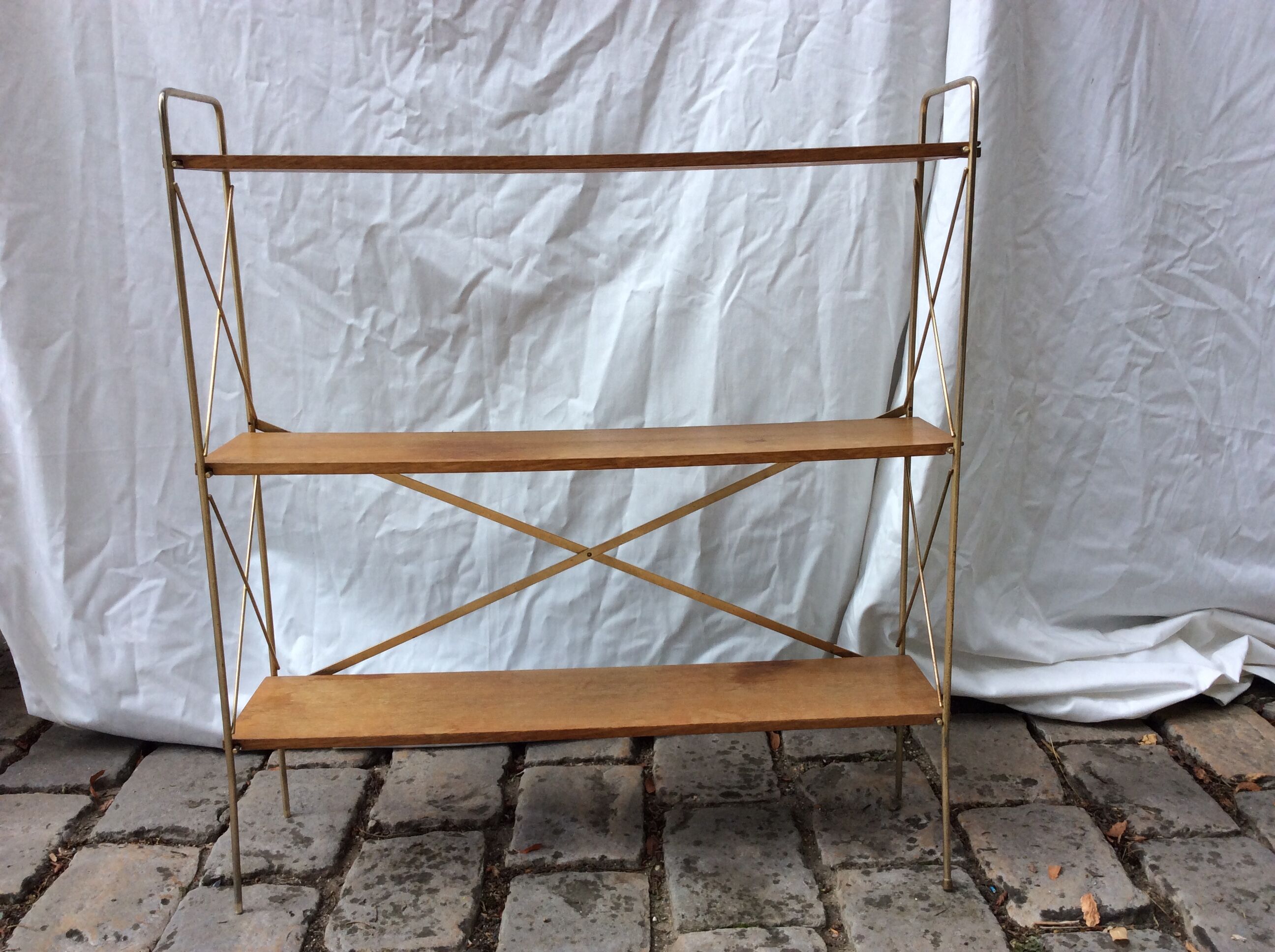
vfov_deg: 44.1
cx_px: 638
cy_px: 476
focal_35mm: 32
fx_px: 1177
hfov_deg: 56.9
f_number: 2.4
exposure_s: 1/436
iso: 32
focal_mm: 3.3
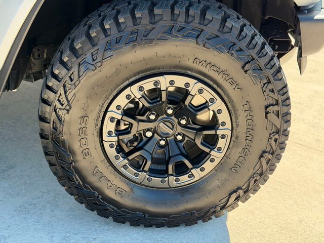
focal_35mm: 48
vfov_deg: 30.3
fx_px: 449
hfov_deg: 39.7
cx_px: 162
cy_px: 122
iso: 100
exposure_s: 1/675
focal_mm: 6.76
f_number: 1.78
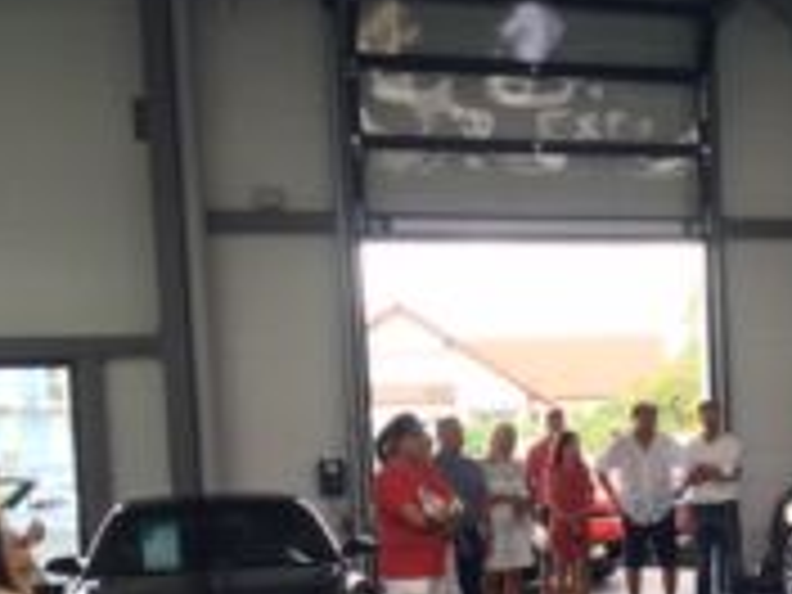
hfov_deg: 28.0
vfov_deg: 21.8
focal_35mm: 66
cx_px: 747
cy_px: 531
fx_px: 1510
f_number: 2.2
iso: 25
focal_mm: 4.15
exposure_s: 1/50
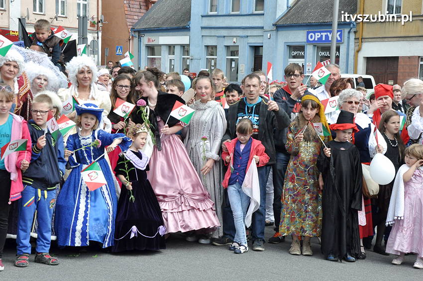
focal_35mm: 75
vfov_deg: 18.1
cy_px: 140
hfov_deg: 27.0
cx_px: 212
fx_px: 880
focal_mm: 50
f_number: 11
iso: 1250
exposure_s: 1/800
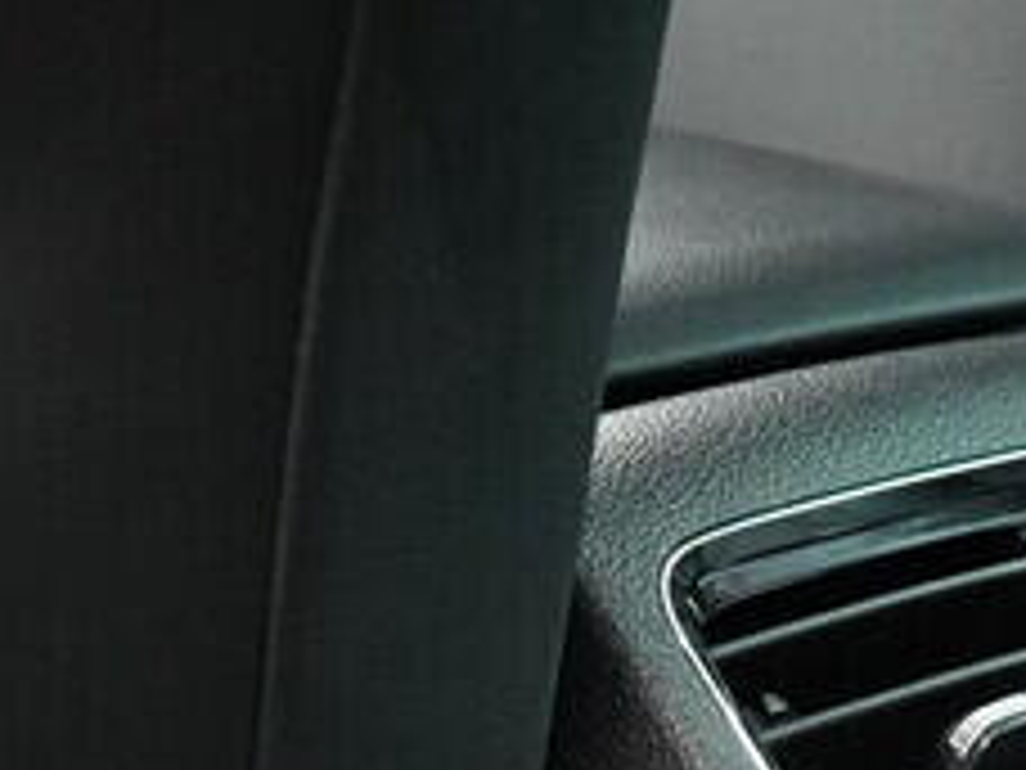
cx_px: 1188
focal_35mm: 155
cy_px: 1205
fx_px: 4594
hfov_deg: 12.5
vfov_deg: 9.3
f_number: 5.6
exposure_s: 1/50
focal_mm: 24
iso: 3200
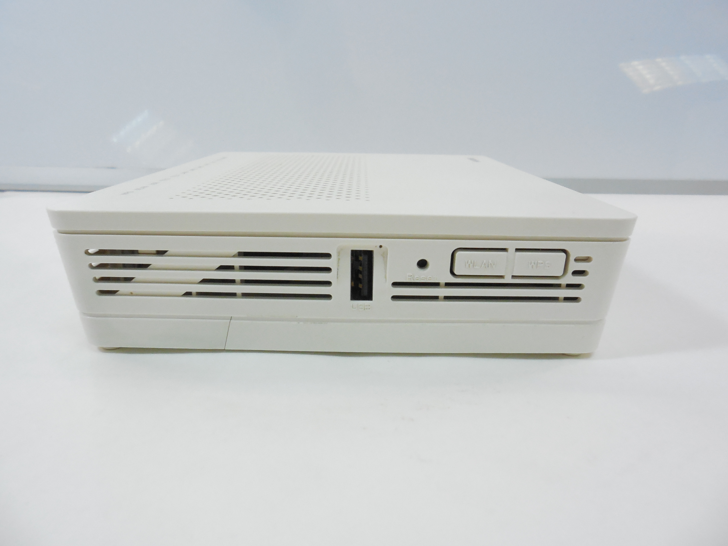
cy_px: 273
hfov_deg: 67.3
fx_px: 547
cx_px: 364
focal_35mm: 26
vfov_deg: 53.1
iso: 560
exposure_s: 1/250
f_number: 3.5
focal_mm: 4.6
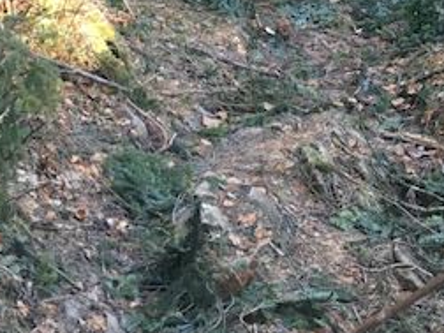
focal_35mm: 115
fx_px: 1475
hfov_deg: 16.5
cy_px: -190
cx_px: 516
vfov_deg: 12.2
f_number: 2.2
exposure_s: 1/33
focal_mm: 4.15
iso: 40
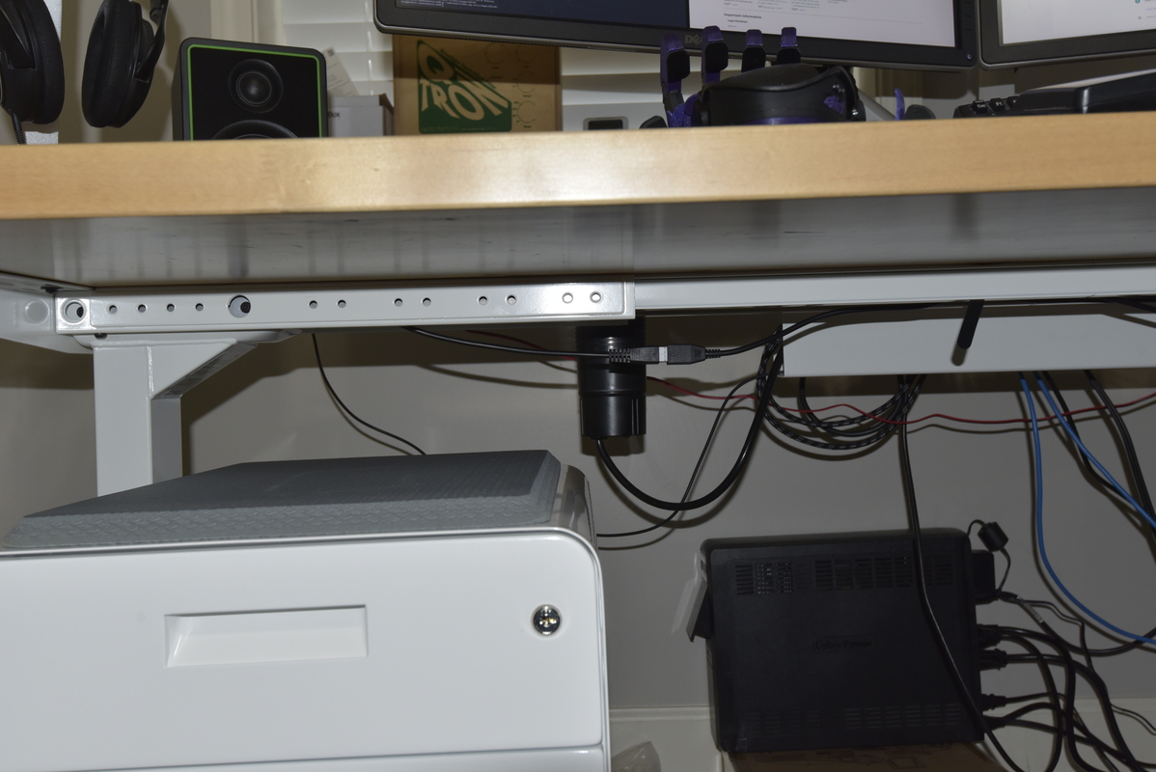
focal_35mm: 35
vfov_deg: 37.9
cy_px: 386
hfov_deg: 54.4
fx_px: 1124
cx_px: 578
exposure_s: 1/60
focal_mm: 35
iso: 800
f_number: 8
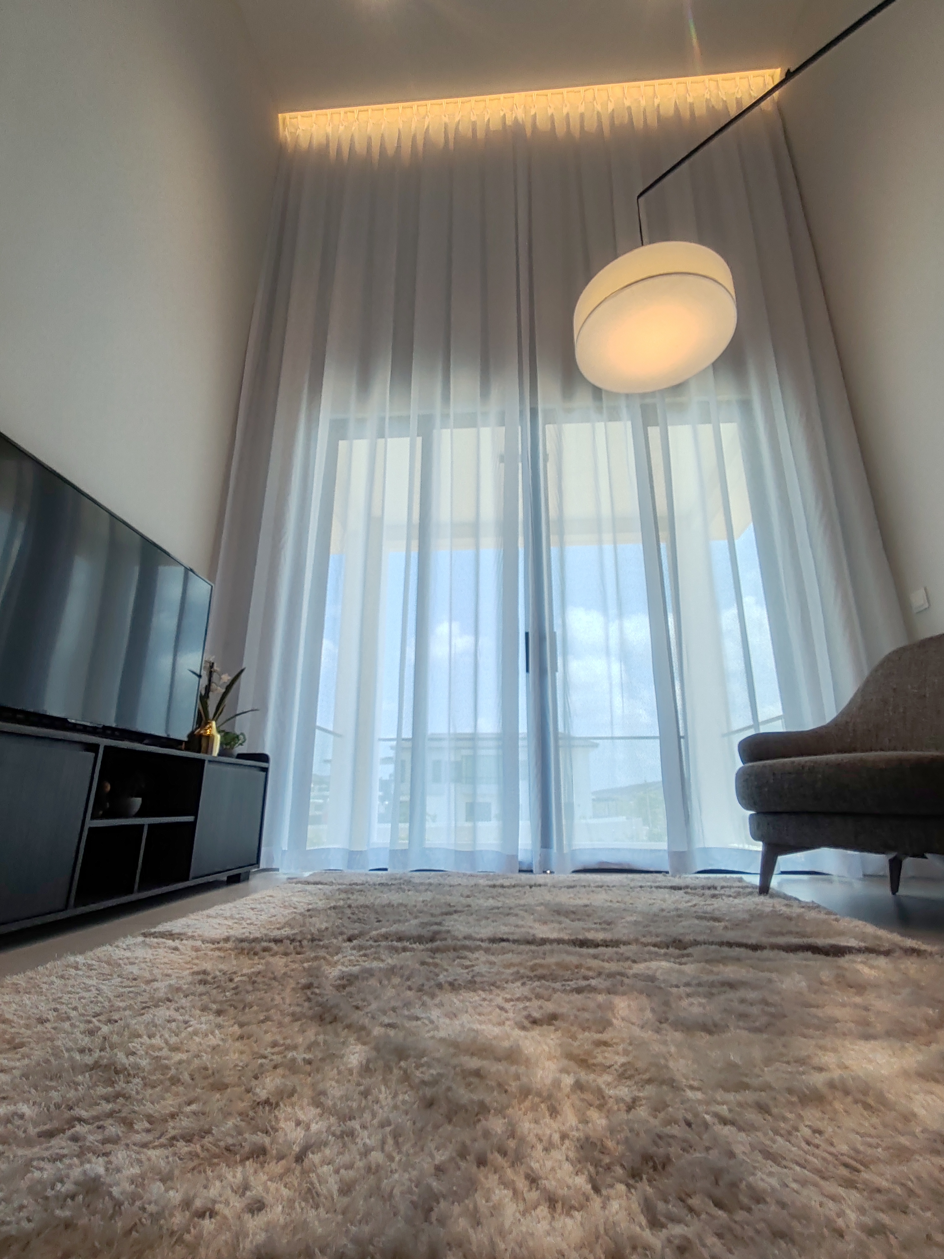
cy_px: 630
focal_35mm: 16
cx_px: 472
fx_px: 582
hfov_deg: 78.1
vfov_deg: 94.5
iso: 50
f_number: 2.2
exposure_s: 1/340
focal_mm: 1.96
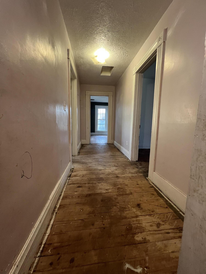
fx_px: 103
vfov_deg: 106.2
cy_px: 137
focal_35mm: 13
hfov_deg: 89.9
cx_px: 103
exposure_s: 1/60
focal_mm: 1.57
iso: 250
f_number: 1.8
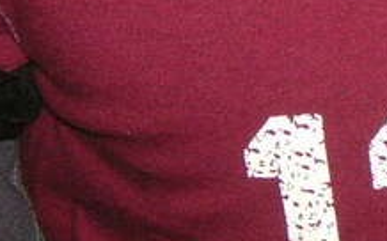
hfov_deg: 8.0
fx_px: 2709
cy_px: -120
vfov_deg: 5.1
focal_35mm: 257
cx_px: 568
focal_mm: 11
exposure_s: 1/60
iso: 160
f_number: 4
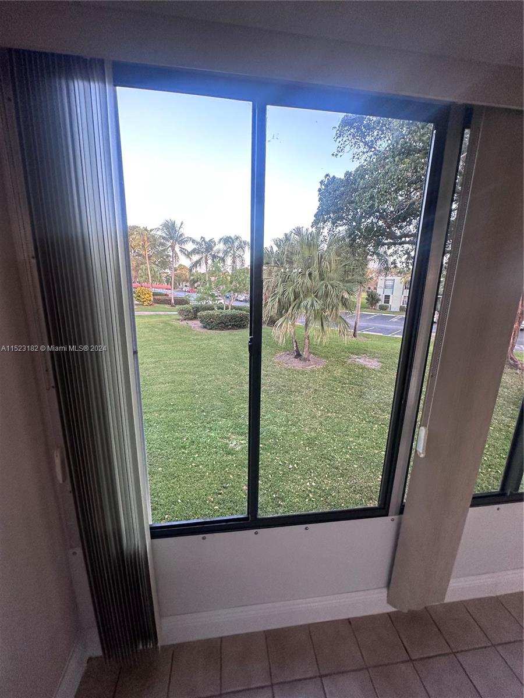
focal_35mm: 14
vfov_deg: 102.1
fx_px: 283
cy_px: 349
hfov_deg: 85.7
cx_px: 262
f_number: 2.2
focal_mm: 2.22
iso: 200
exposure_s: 1/120
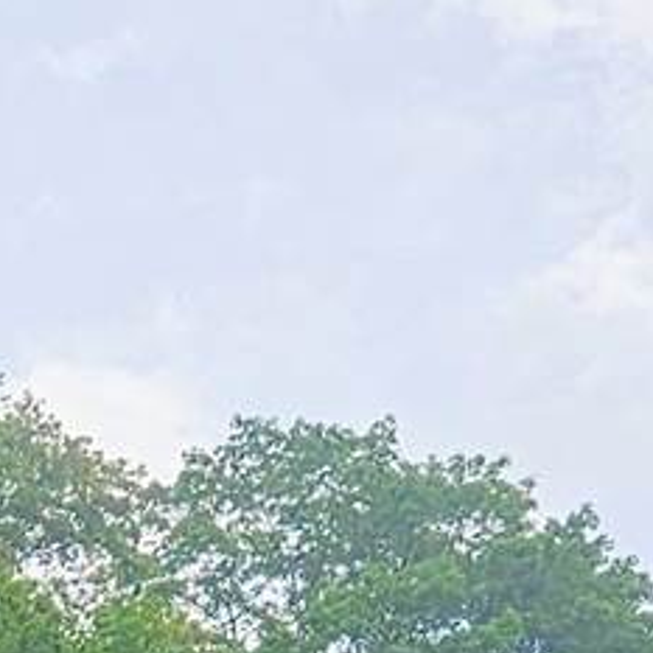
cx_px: -412
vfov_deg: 7.9
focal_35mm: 201
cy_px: 1743
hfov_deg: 8.5
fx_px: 4290
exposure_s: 1/1414
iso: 32
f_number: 1.8
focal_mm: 5.4
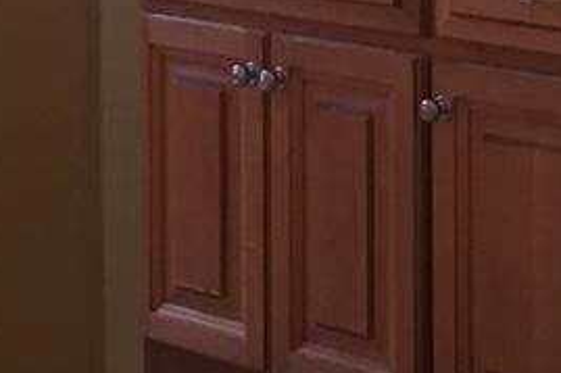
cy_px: -269
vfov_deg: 7.3
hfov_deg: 11.1
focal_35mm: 183
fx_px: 2850
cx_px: -15
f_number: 2.2
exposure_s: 1/30
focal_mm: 4.15
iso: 40
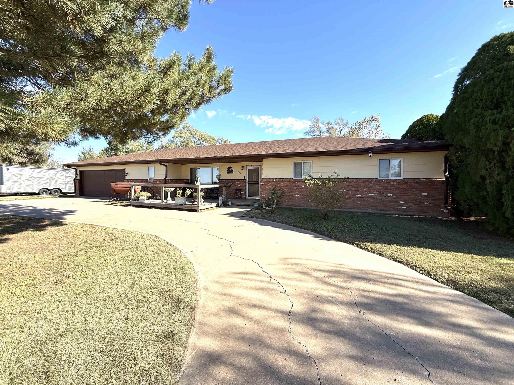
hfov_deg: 102.1
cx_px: 257
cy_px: 192
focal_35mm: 14
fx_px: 208
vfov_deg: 85.7
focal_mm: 2.22
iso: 50
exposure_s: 1/1211
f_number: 2.2
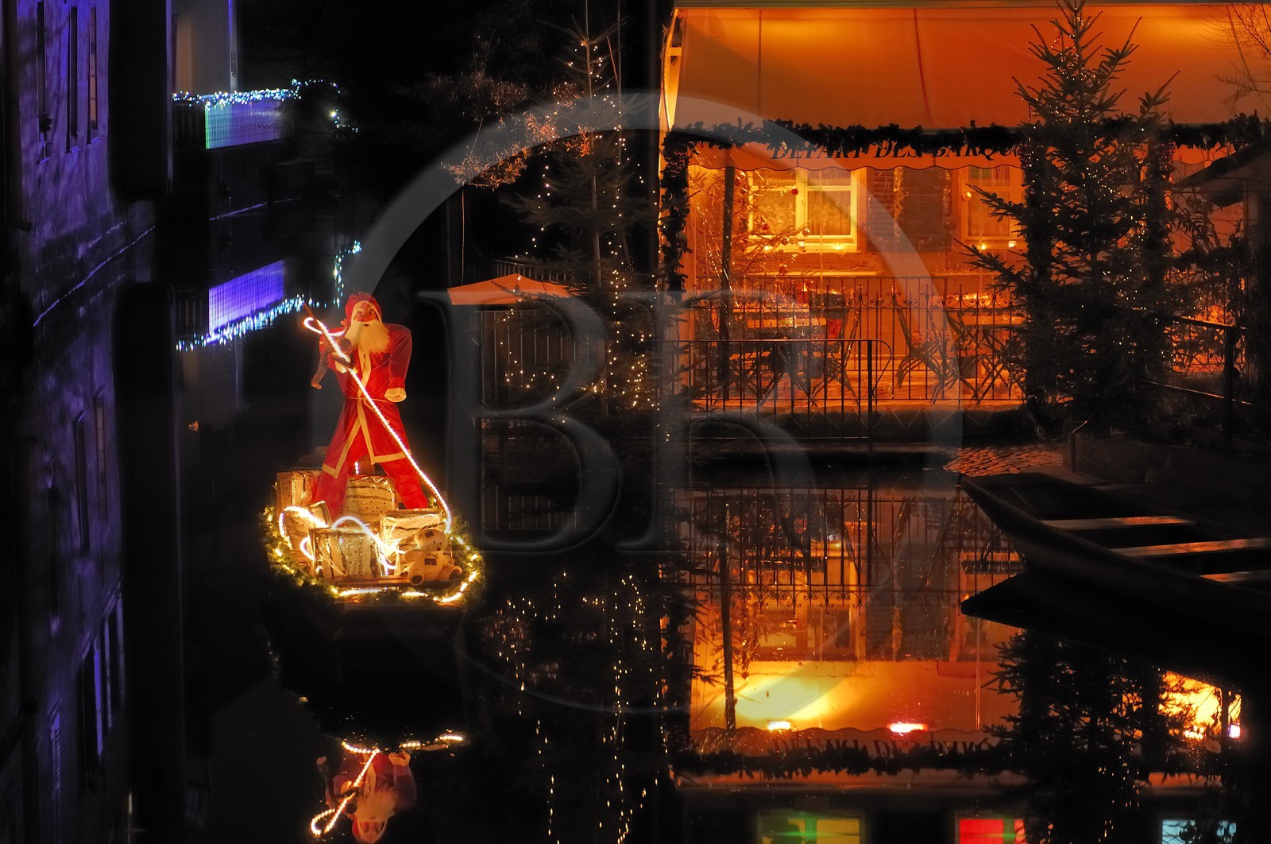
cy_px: 422
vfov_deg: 13.0
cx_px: 636
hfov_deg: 19.5
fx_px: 3702
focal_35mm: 105
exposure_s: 1.8
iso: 100
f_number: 4
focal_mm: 70
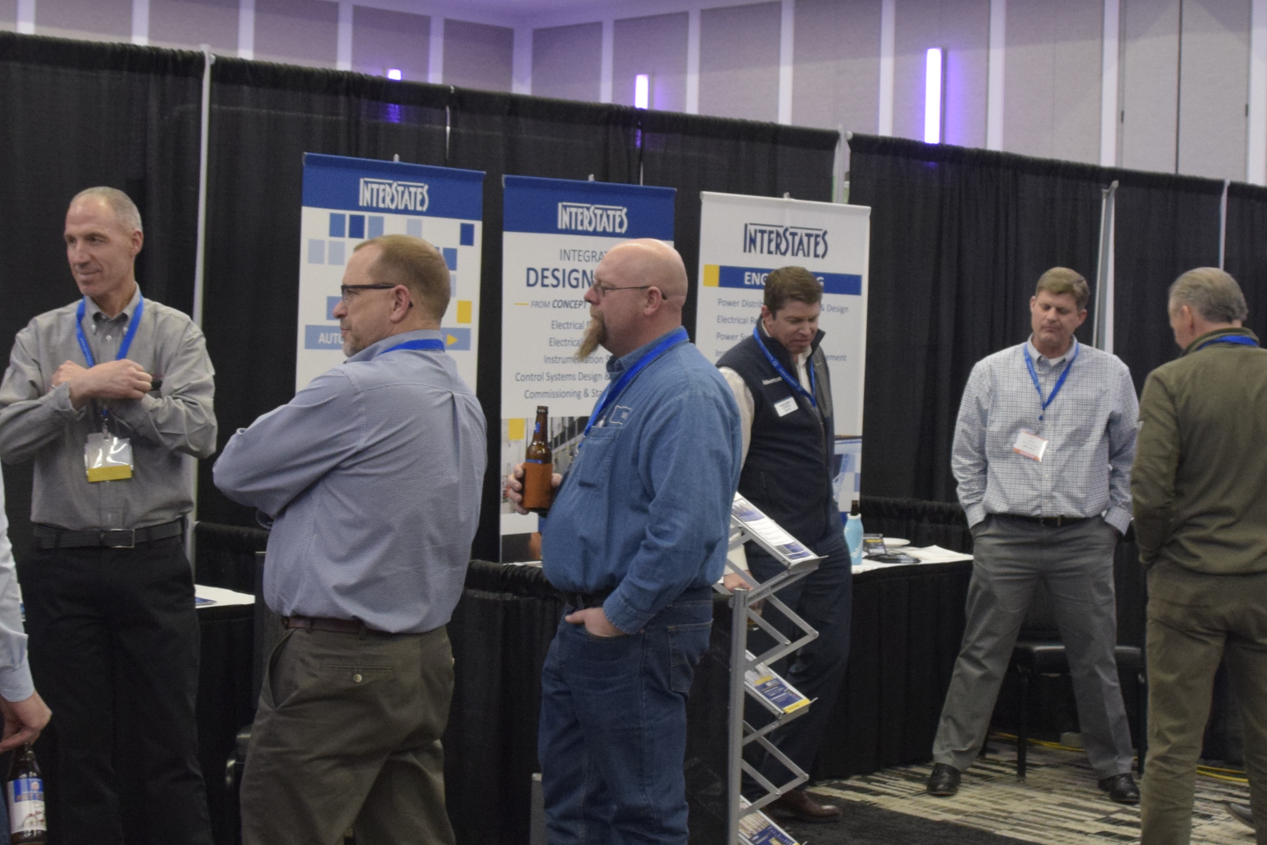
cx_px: 757
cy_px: 369
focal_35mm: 57
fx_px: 2006
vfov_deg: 23.8
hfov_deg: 34.9
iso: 1600
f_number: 5
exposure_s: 1/80
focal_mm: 18
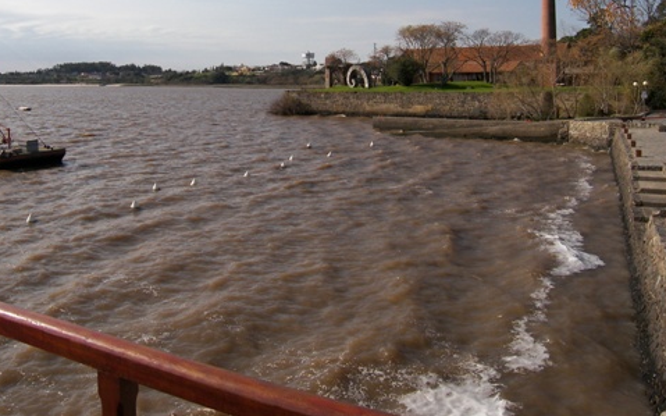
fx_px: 617
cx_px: 250
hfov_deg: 56.1
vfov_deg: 36.0
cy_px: 83
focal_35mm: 34
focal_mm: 5
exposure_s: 1/1600
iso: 50
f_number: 3.6
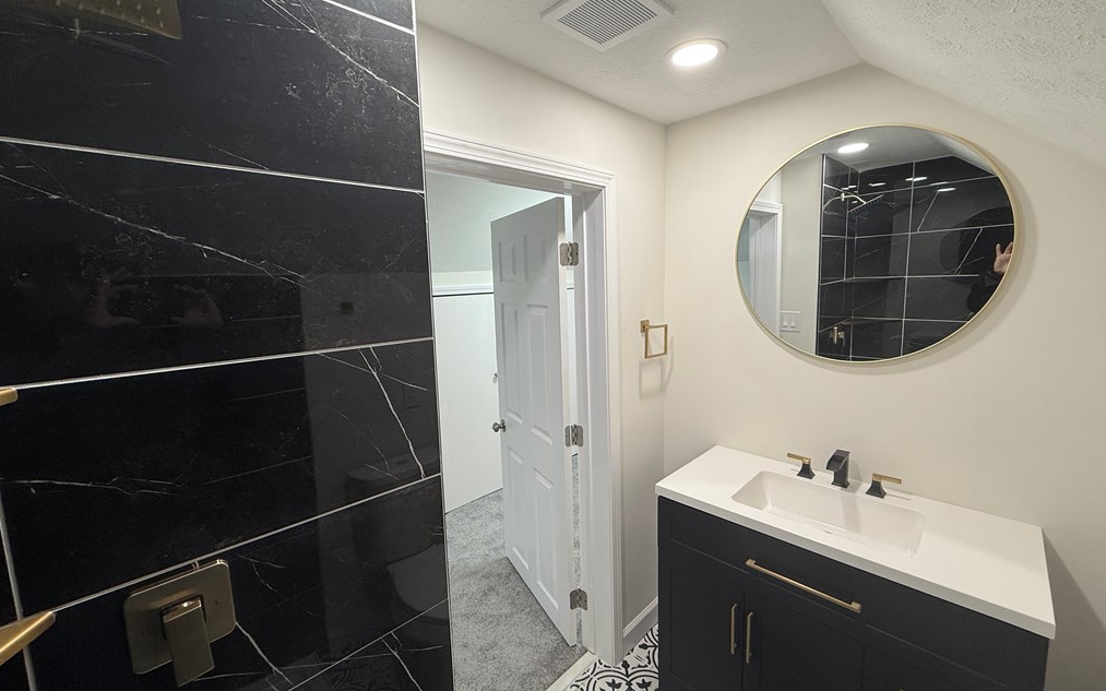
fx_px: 452
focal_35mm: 15
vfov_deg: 74.8
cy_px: 333
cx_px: 549
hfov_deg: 101.5
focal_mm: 2.22
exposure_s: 1/120
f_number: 2.2
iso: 125
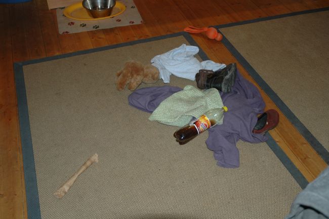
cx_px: 164
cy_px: 110
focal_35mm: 44
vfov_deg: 30.8
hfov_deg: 45.0
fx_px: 397
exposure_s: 1/60
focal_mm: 29
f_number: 4
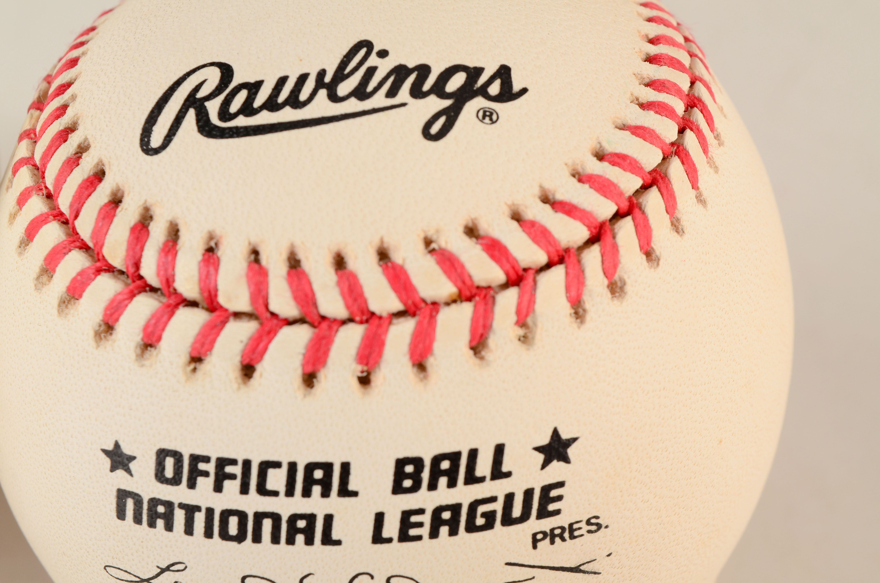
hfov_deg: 24.7
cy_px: 292
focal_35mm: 82
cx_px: 440
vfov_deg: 16.5
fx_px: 2012
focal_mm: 55
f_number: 16
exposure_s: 1/160
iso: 200
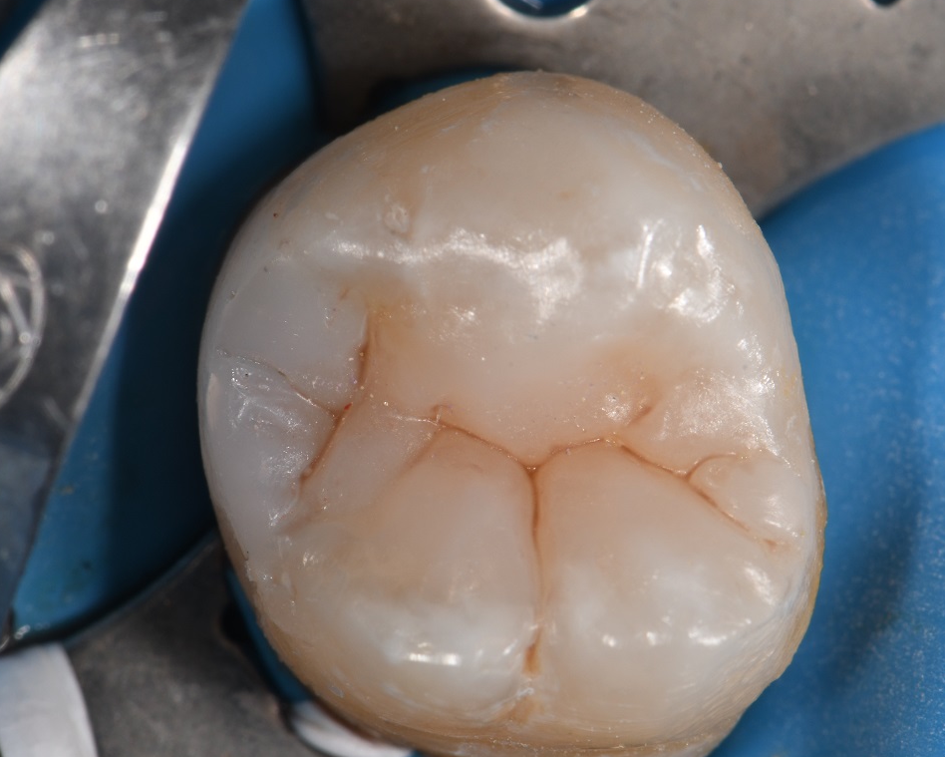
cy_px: 434
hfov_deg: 9.2
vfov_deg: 7.4
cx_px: 596
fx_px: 5875
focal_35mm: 210
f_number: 32
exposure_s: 1/160
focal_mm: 105
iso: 200
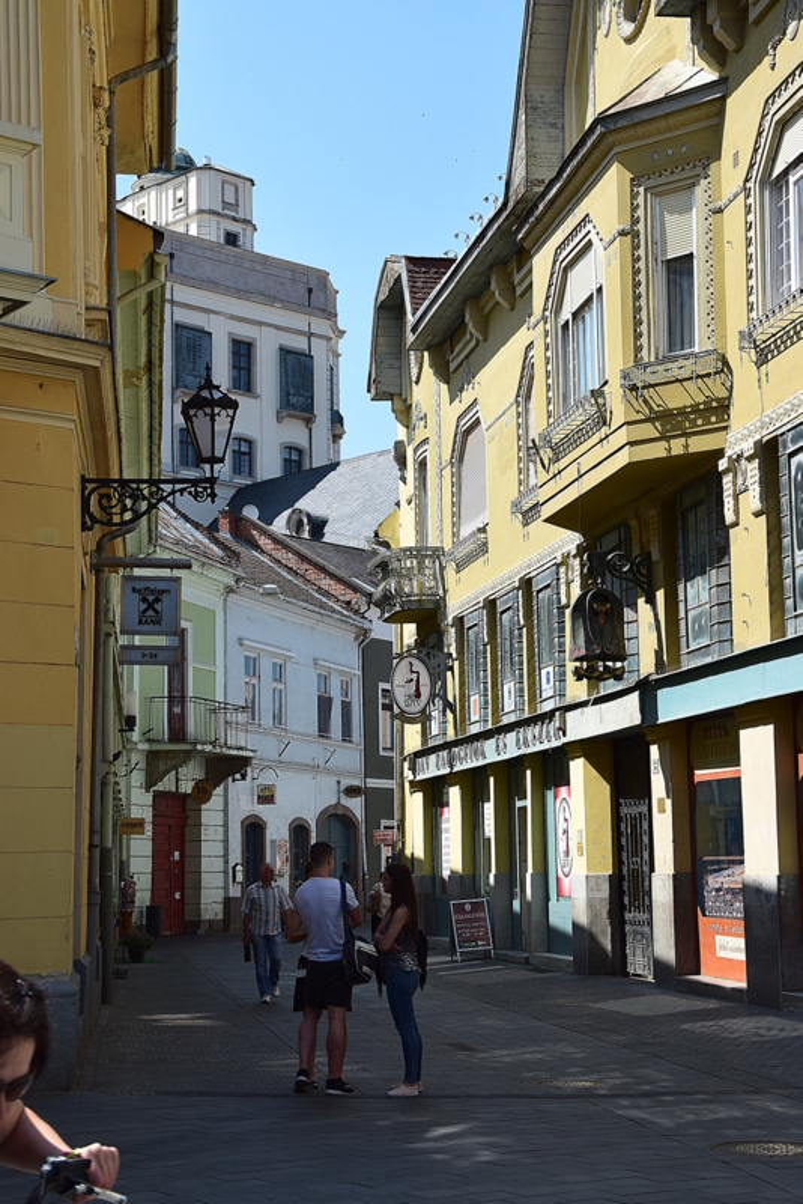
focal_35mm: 60
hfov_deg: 22.6
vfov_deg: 33.4
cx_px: 402
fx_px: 2006
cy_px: 602
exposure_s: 1/400
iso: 400
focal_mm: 40
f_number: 11
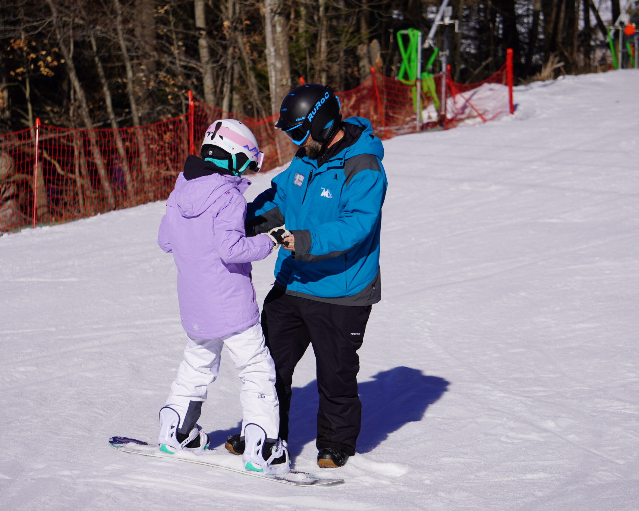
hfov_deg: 12.6
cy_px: 254
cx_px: 317
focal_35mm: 153
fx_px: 2894
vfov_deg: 10.1
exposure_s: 1/2000
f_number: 5.6
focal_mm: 90
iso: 100
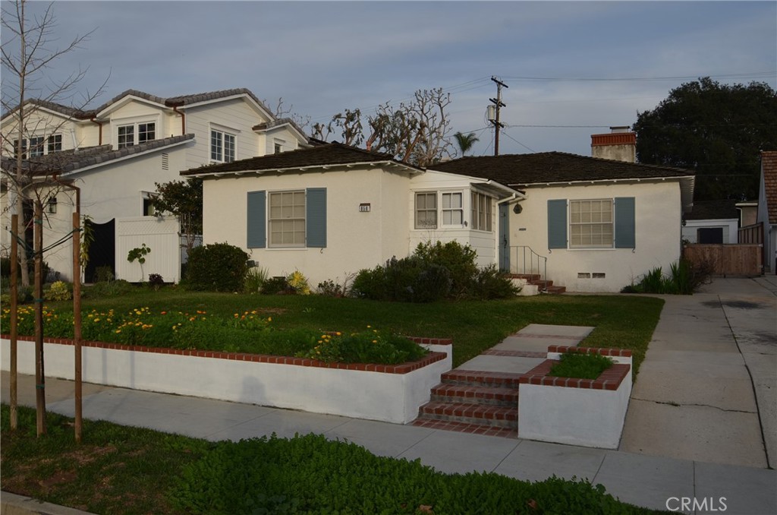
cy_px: 258
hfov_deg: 59.6
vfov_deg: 41.5
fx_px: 678
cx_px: 388
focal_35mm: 32
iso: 140
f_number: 8
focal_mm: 21
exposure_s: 1/250
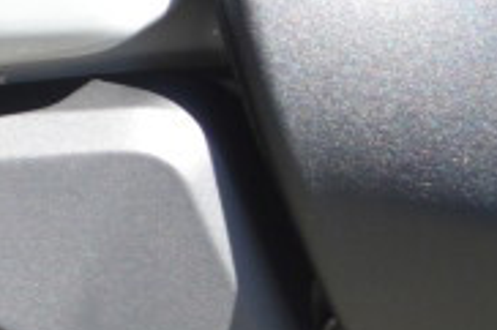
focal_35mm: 544
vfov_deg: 2.5
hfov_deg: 3.7
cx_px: -683
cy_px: 870
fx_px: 7507
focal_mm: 55
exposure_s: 1/125
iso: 220
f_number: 5.6
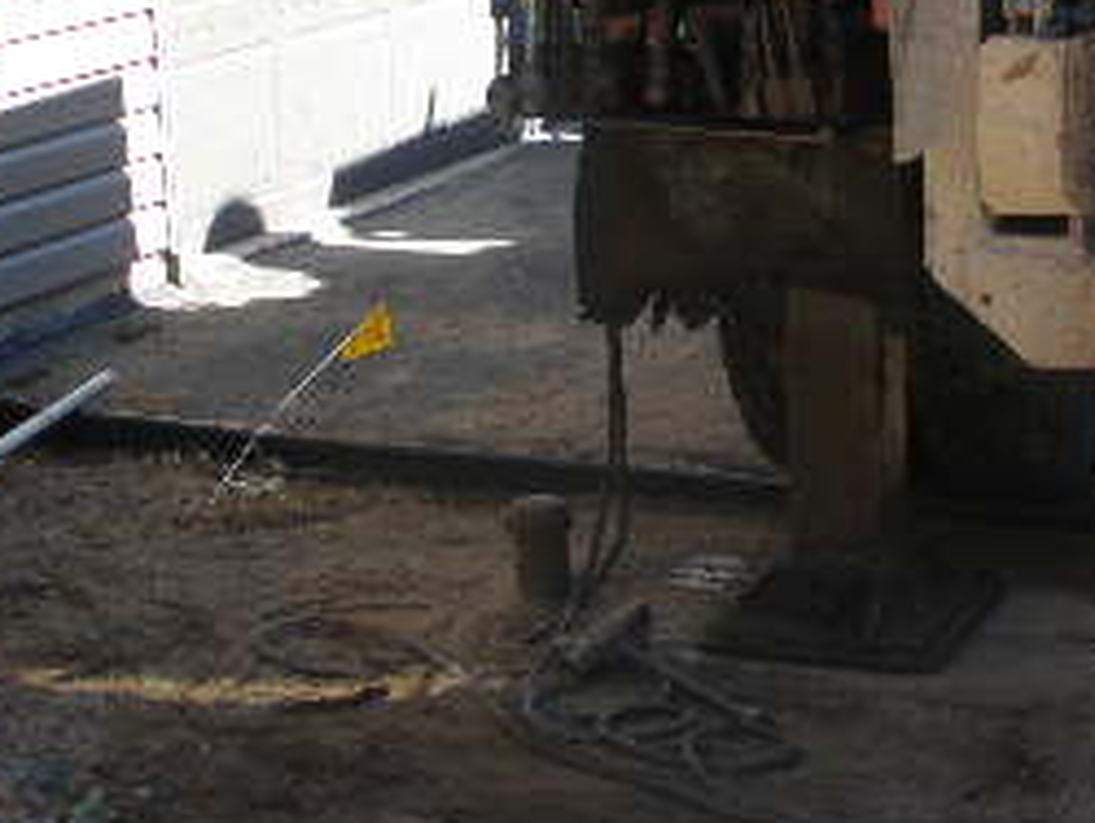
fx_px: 2913
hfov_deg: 20.7
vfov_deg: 15.7
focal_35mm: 92
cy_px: -26
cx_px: 1056
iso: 64
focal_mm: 6.3
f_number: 3.5
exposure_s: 1/80
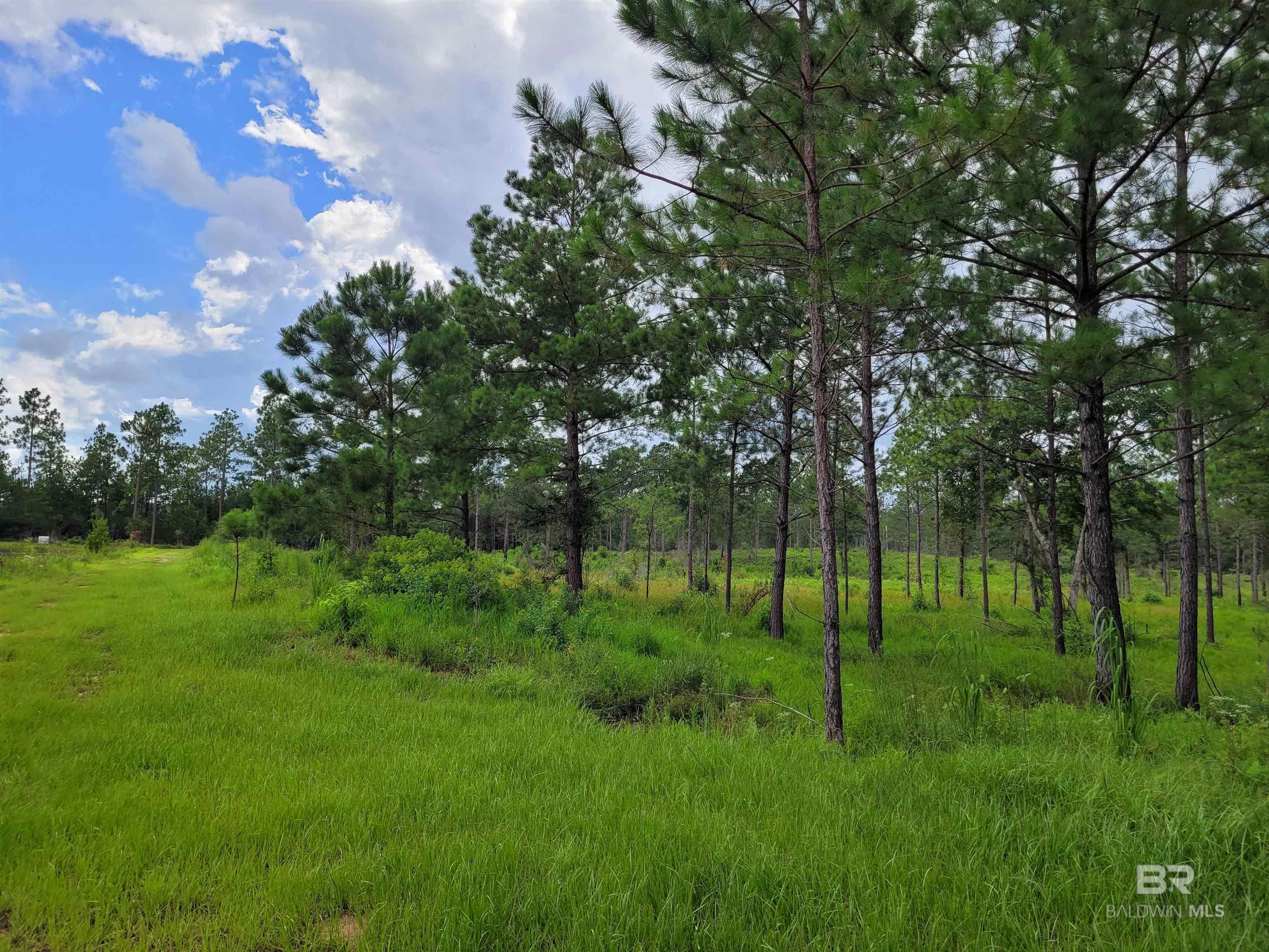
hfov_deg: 67.3
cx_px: 634
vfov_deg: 53.1
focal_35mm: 26
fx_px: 953
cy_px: 476
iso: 40
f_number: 1.8
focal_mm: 5.4
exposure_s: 1/1414
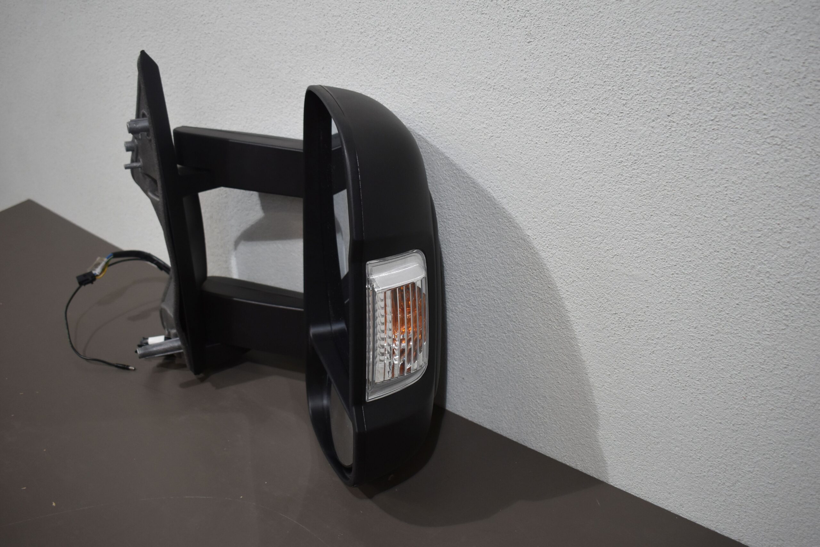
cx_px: 410
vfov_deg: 38.4
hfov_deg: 55.1
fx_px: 786
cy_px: 274
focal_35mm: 34
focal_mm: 23
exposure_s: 1/250
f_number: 3.8
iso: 720
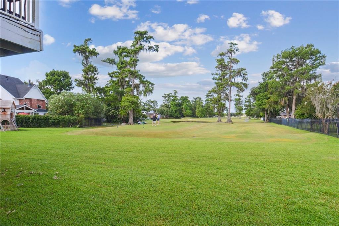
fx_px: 226
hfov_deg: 73.8
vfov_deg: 53.1
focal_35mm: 24
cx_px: 170
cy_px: 113
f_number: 13
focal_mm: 24
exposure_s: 1/160
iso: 400
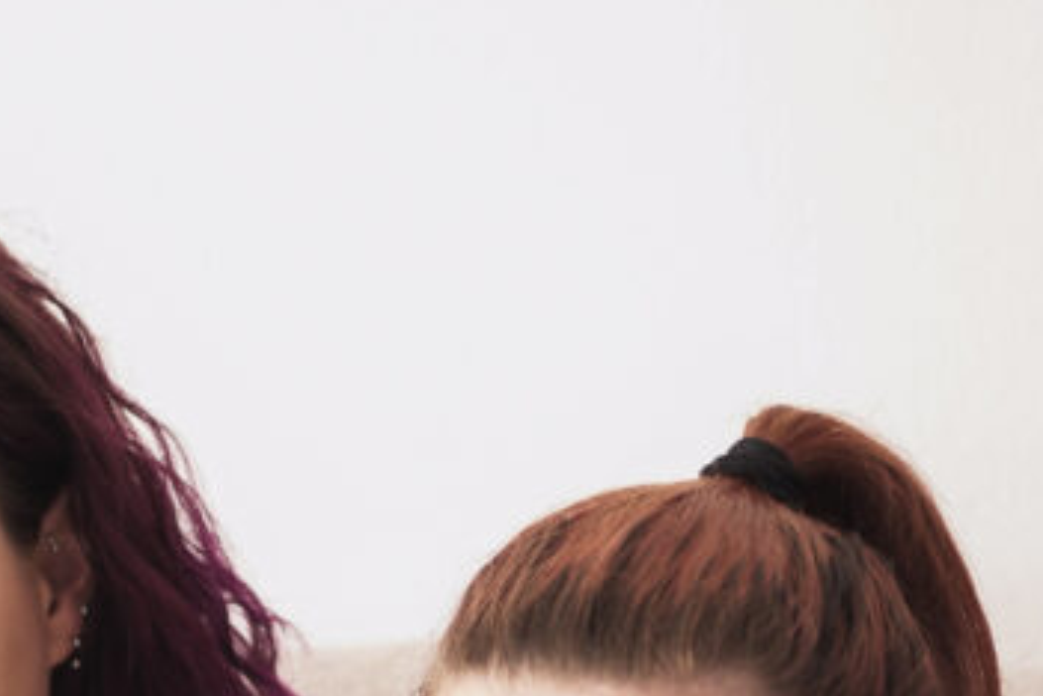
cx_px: 342
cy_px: 953
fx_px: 2955
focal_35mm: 102
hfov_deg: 19.9
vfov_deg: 12.9
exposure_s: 1/125
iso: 800
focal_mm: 35
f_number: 1.8
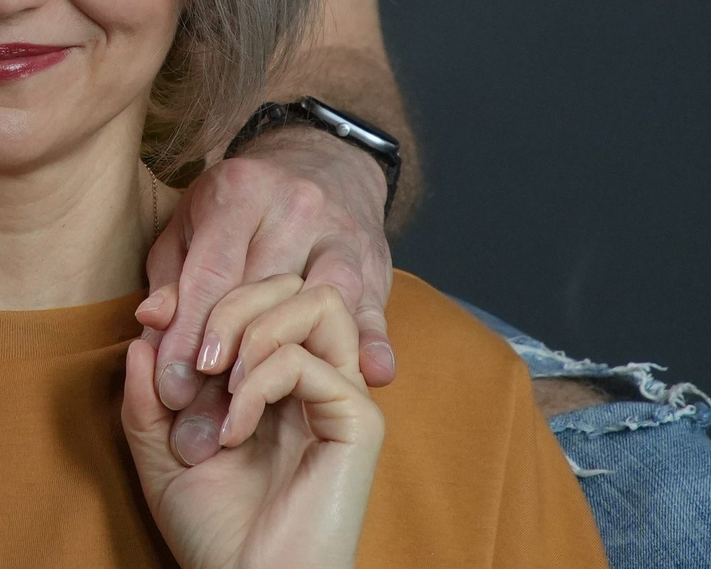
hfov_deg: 17.3
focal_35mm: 108
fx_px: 2273
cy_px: -107
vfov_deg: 13.9
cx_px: -10
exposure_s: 1/160
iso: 2500
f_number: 4
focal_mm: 30
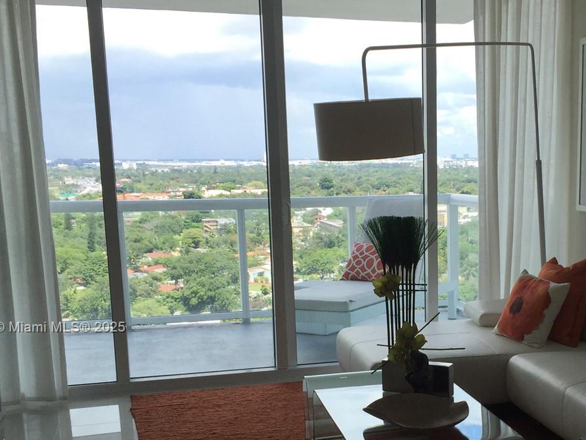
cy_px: 328
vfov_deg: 27.7
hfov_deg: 36.0
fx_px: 880
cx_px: 441
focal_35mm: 52
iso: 32
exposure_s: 1/618
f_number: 2.2
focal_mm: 4.15
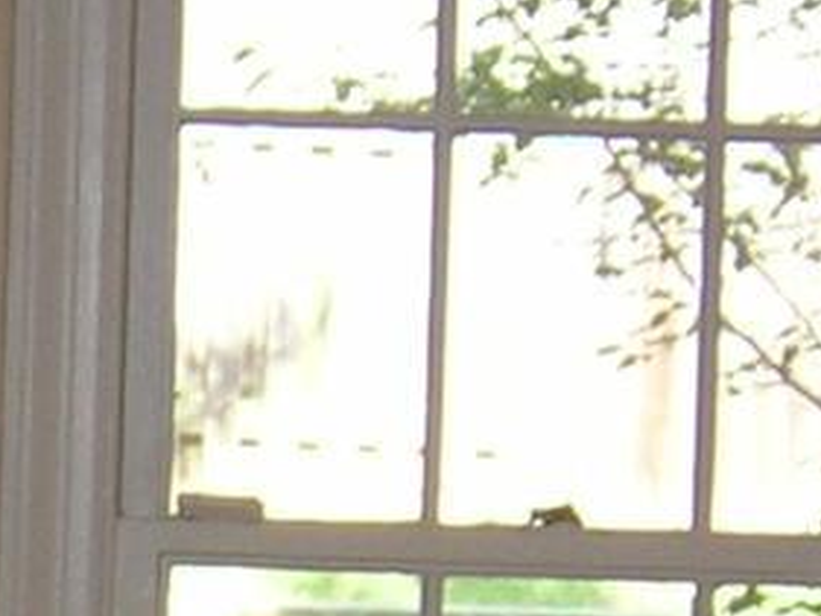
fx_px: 6051
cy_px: 1022
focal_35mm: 255
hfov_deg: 7.6
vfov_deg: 5.8
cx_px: -599
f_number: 2.9
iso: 75
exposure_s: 1/30.1
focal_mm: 5.8
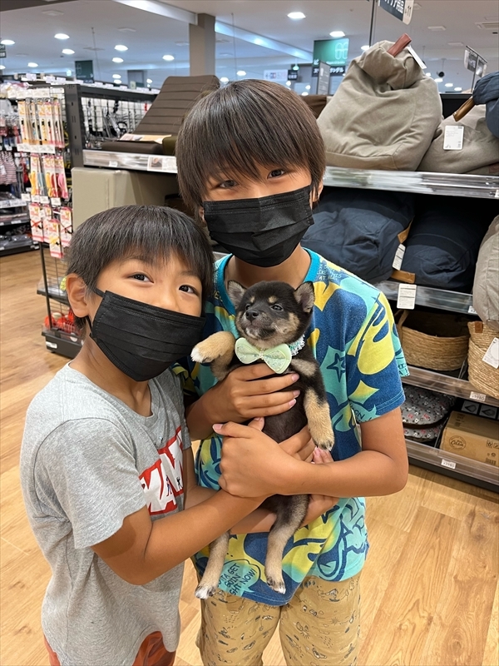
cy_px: 333
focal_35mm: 26
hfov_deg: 53.1
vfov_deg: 67.3
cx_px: 250
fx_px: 500
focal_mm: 5.1
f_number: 1.6
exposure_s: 1/50
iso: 160
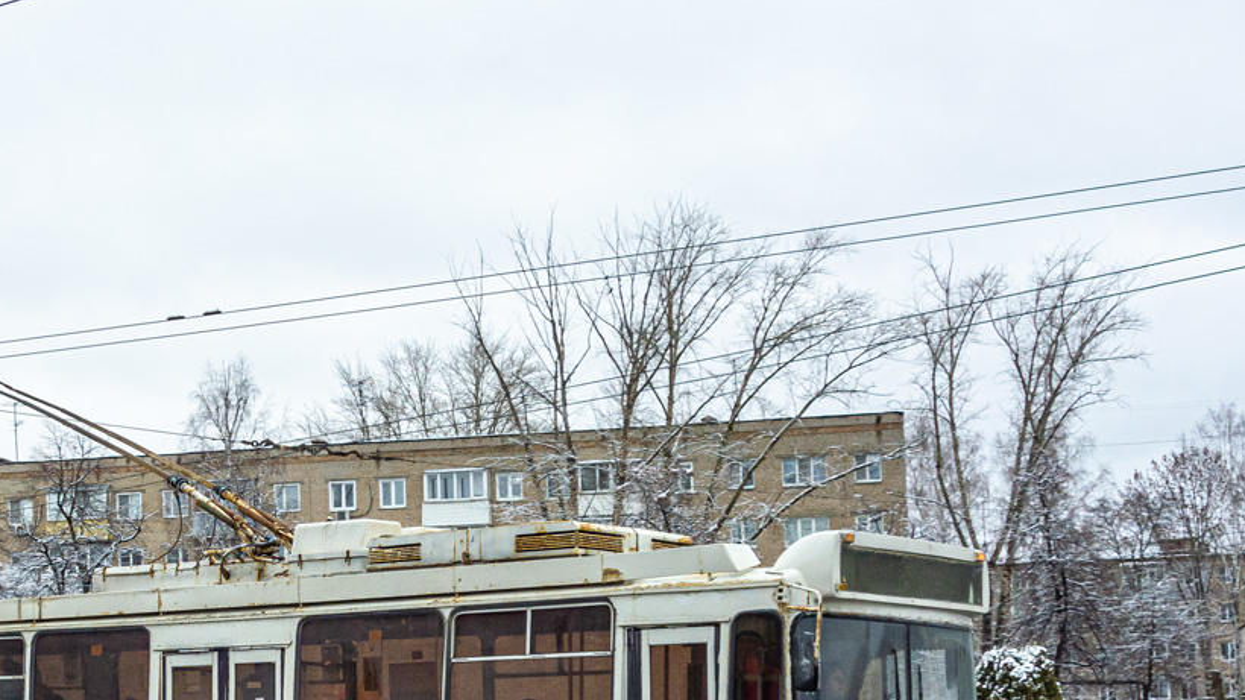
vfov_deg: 17.4
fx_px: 2278
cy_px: 536
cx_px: 325
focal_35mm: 69
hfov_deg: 30.1
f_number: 3.5
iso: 125
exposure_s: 1/320
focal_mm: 13.42
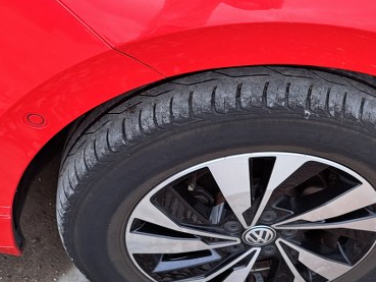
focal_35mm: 52
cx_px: 303
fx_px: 565
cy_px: 169
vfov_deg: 28.0
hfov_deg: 35.6
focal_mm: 5.23
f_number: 1.8
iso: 50
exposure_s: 1/262
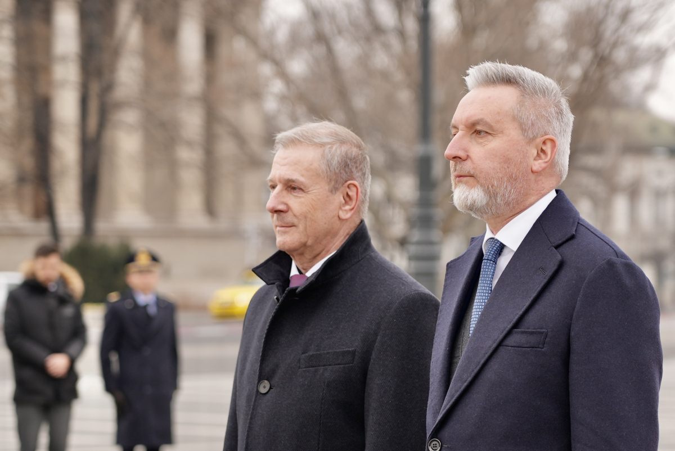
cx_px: 338
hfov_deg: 19.4
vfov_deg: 13.1
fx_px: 1970
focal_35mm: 105
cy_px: 226
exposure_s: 1/160
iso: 250
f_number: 4
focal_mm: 105
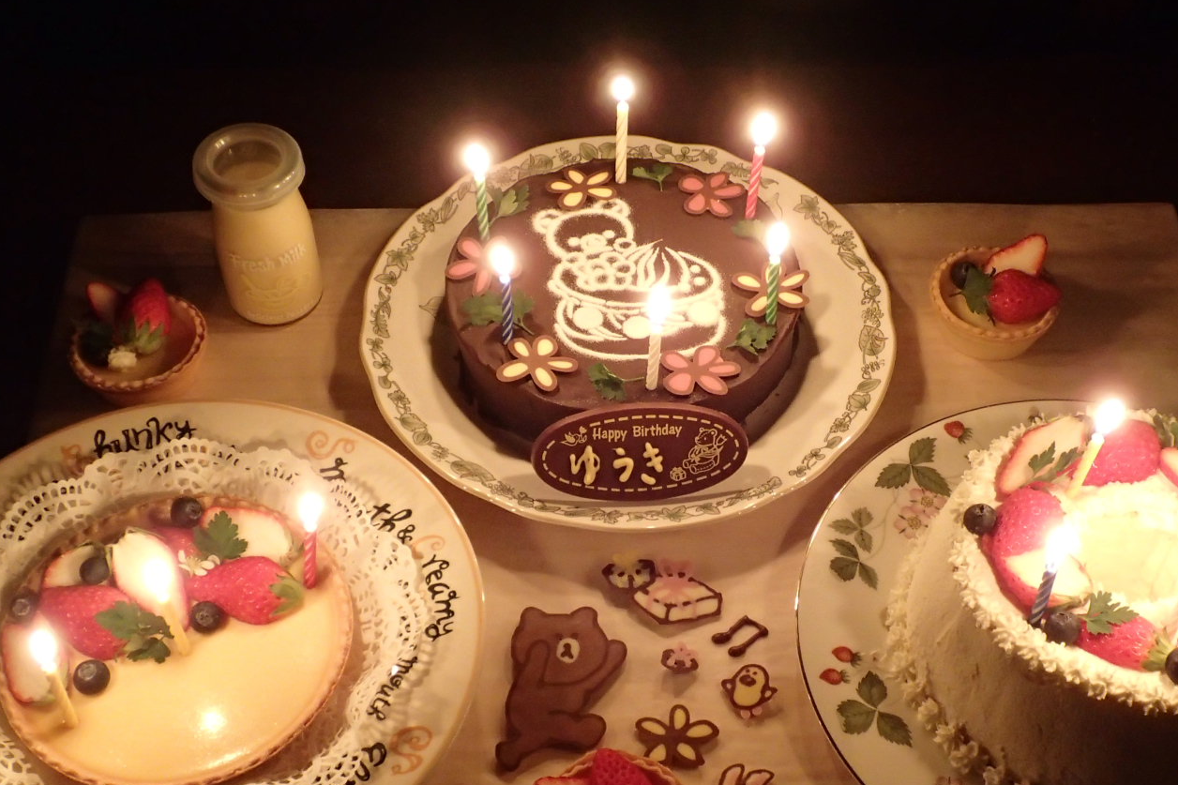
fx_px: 1734
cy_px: 528
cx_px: 652
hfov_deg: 37.5
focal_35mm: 53
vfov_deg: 25.4
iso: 640
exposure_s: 1/40
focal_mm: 7.34
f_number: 2.8
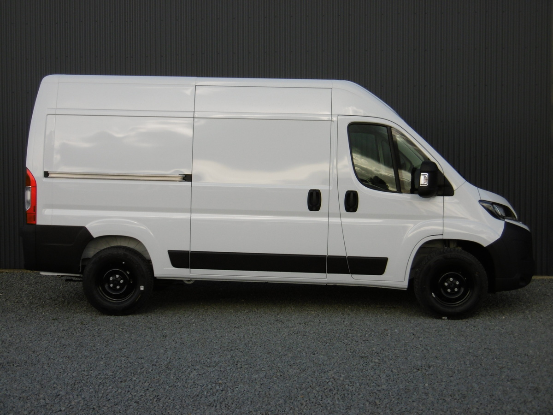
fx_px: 815
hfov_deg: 37.5
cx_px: 276
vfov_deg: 28.6
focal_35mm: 51
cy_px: 208
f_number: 4
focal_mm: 9.2
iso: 100
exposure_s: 1/500
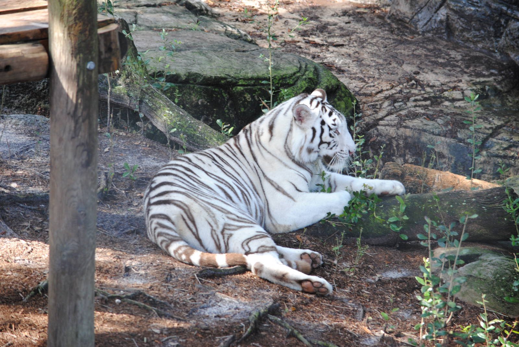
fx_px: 2706
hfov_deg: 11.0
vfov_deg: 7.3
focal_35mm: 188
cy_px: 174
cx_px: 260
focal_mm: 125
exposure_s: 1/125
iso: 280
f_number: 4.8
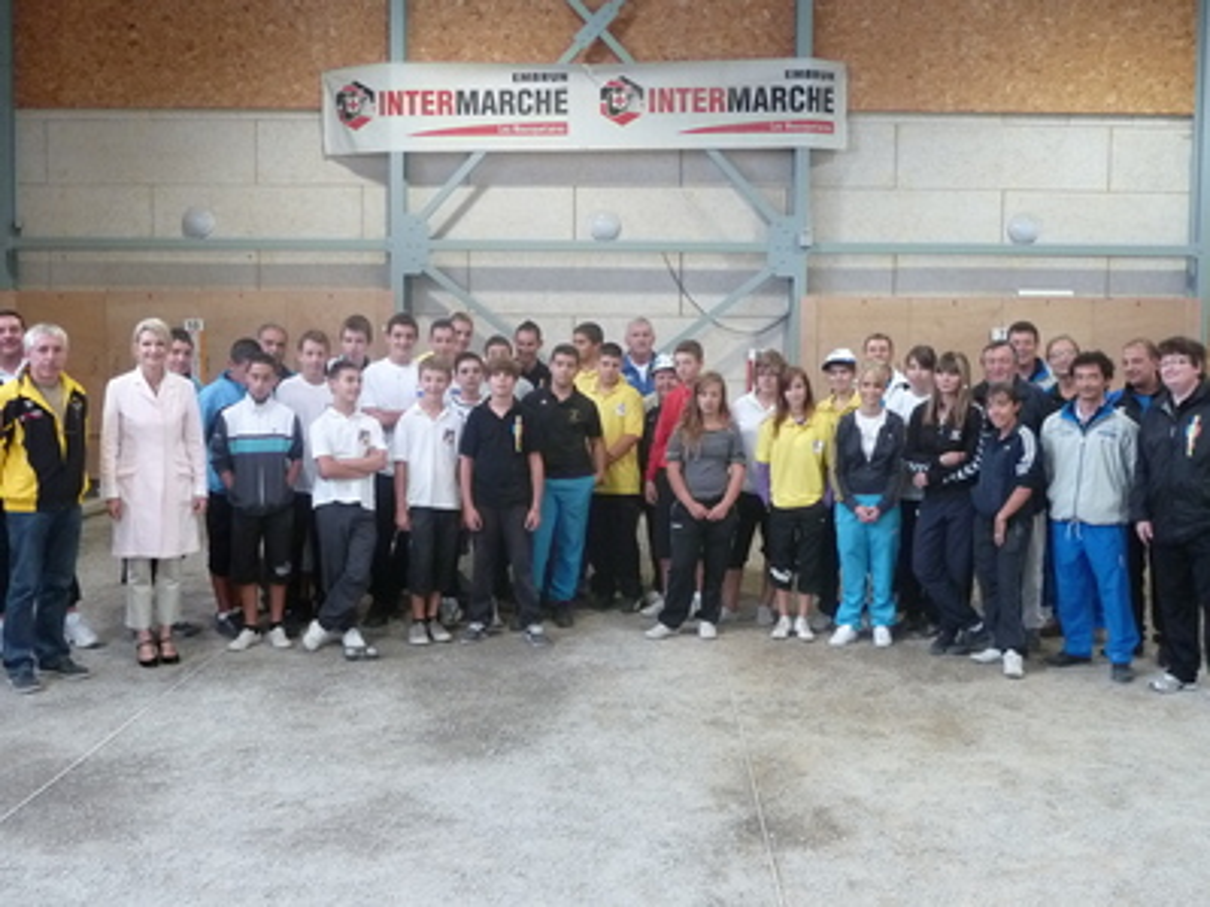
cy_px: 454
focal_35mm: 40
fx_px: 1398
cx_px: 605
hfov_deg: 46.8
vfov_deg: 35.9
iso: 400
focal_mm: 6.5
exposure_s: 1/25
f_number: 3.6
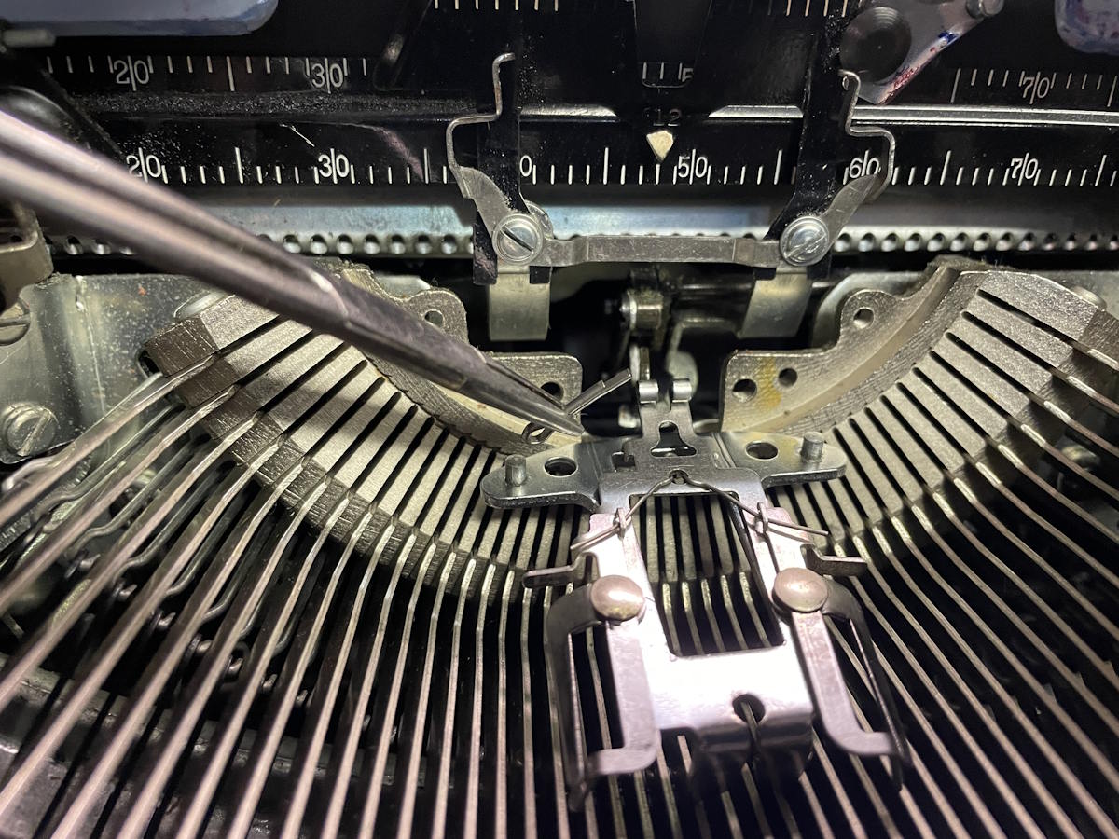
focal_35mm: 26
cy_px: 420
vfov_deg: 53.1
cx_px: 560
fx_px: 840
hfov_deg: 67.3
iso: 400
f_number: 1.6
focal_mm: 4.2
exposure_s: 1/60
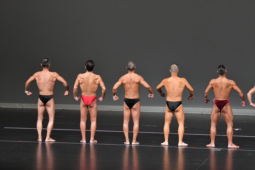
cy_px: 85
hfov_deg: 10.2
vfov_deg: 6.8
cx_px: 128
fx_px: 1430
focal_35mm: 202
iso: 4000
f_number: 5.6
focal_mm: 135
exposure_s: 1/400
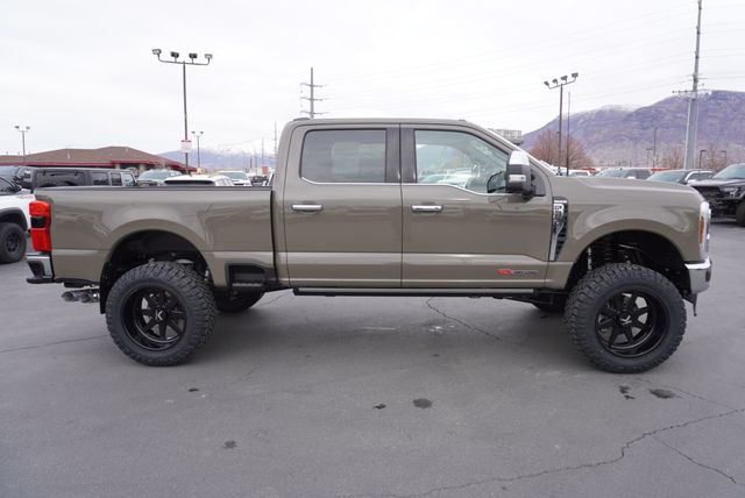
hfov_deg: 73.7
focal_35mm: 24
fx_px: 497
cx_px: 372
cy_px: 249
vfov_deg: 53.2
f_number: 5.6
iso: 100
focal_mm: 16
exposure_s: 1/125
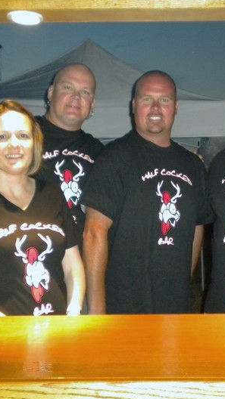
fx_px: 552
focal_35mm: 52
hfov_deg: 22.8
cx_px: 168
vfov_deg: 39.9
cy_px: 202
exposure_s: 1/30
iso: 400
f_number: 3.1
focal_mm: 6.3
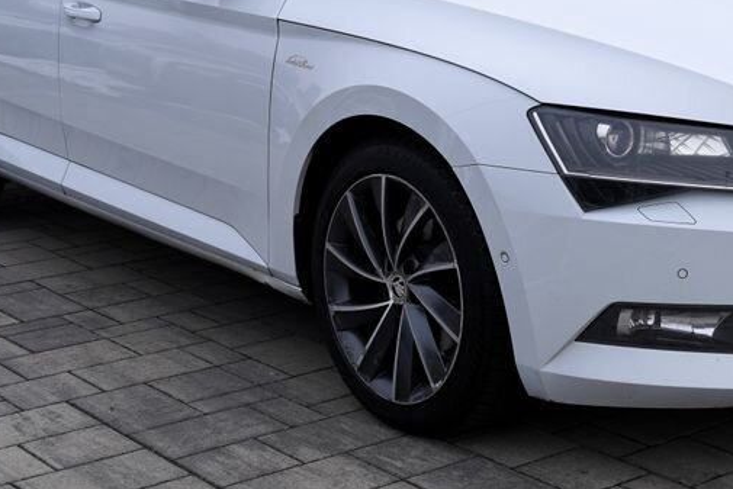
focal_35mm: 75
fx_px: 1527
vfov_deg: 18.1
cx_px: 470
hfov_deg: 26.9
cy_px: 117
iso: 100
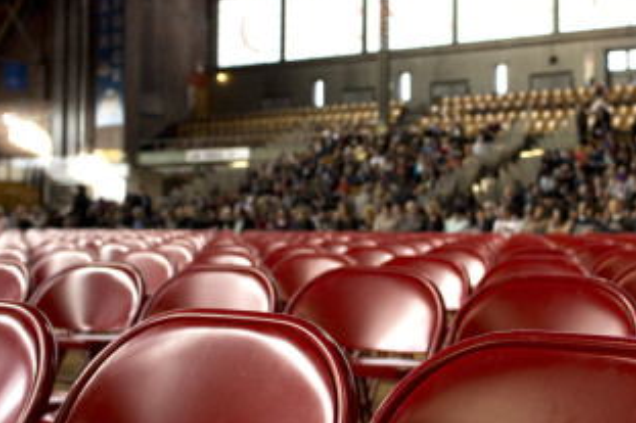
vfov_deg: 25.0
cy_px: 171
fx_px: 953
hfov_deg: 36.7
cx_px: 399
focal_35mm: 54
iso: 400
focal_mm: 24
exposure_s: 1/125
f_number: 3.2
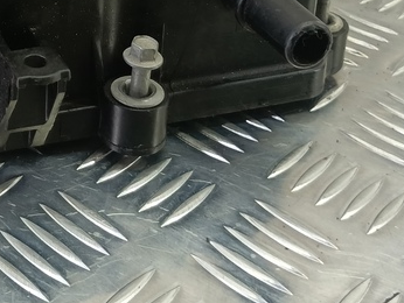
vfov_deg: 19.6
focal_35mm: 68
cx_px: -27
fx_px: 794
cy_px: -111
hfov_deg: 26.5
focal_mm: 4.11
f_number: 1.6
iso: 183
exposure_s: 1/50
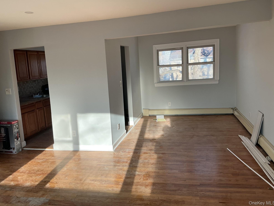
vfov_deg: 46.8
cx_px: 135
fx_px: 237
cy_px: 100
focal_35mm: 30
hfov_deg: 60.0
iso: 25
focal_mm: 3
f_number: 1.8
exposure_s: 1/333
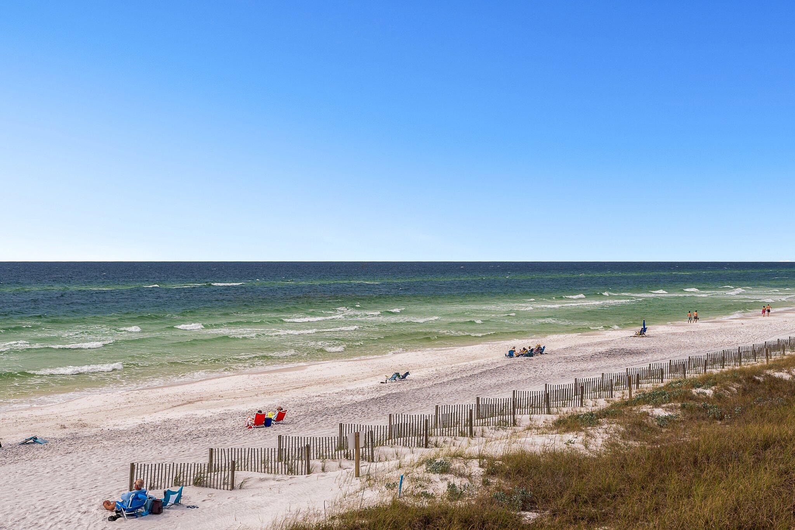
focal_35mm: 36
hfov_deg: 53.1
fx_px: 795
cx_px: 398
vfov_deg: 36.9
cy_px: 265
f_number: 8
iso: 160
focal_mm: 24
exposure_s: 1/125
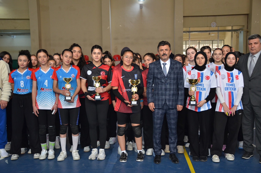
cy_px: 86
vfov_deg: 27.9
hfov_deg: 41.2
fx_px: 347
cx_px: 130
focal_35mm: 48
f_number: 4
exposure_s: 1/60
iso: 800
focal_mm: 32
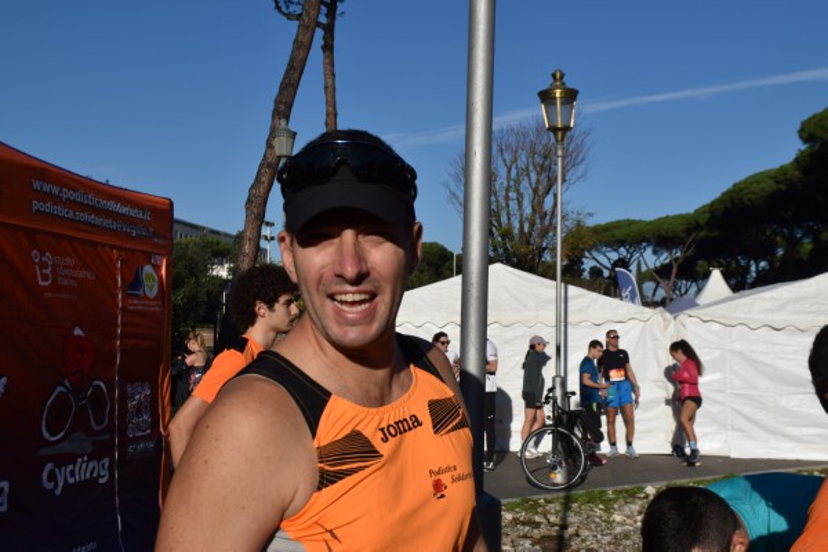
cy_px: 276
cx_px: 414
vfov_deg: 28.1
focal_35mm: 48
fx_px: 1104
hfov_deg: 41.1
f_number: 11
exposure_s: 1/800
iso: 320
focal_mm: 32
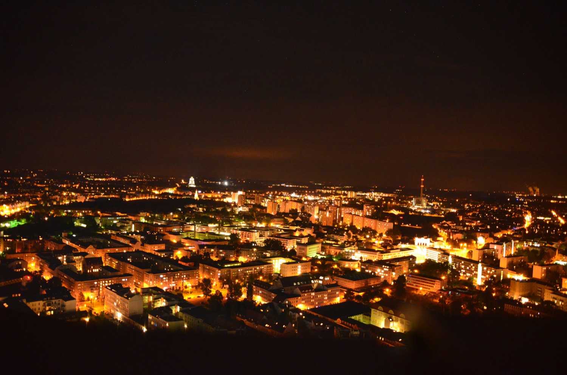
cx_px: 284
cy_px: 188
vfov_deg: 47.7
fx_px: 424
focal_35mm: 27
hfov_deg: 67.5
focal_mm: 18
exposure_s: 1
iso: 3200
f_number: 3.5
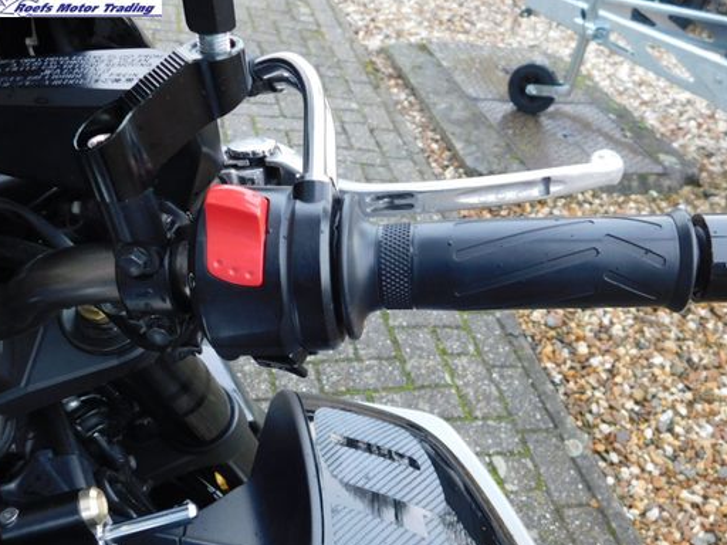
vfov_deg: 40.5
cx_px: 434
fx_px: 735
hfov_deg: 52.3
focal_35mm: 35
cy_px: 326
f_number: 3.2
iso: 125
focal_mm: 4.9
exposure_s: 1/40
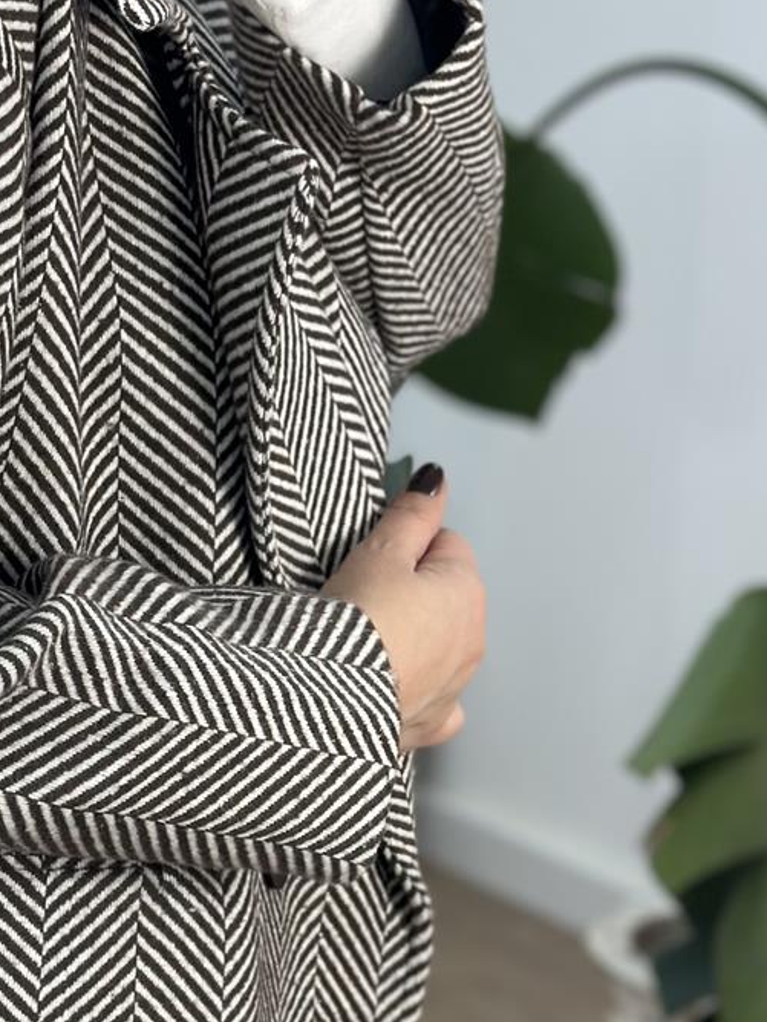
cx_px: 75
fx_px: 3397
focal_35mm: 115
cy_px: 721
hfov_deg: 12.8
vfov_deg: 17.1
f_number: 1.78
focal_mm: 6.86
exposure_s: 1/100
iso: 64
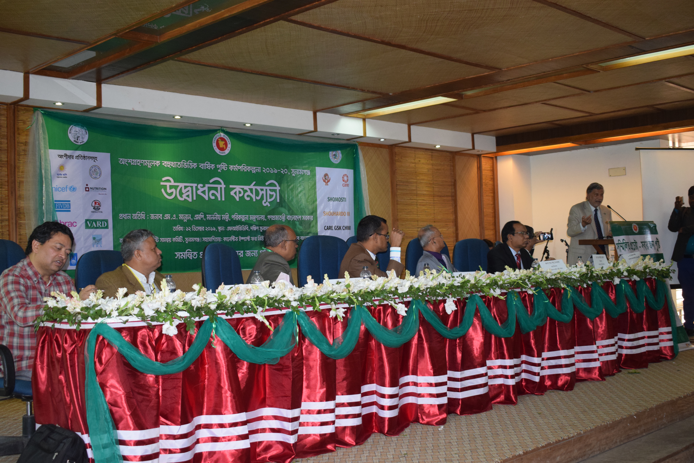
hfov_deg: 46.4
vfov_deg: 31.9
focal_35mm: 42
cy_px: 232
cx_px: 347
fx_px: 810
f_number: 4.2
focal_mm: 28
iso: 1250
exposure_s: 1/60
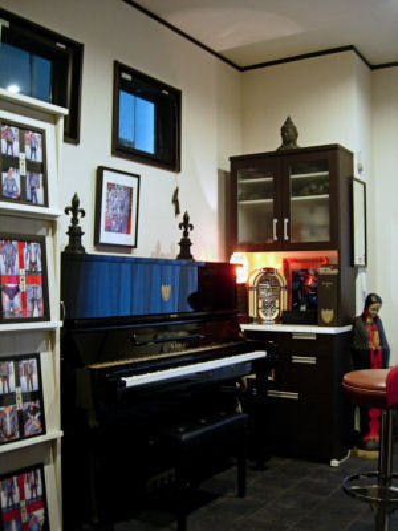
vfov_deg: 49.0
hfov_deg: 37.7
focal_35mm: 38
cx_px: 199
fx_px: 583
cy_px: 266
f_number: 2.8
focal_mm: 7.8
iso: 158
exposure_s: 1/4
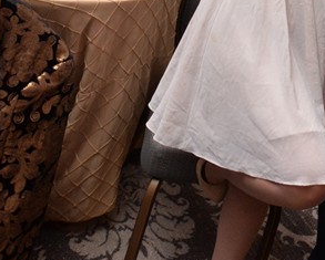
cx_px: 351
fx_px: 616
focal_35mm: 64
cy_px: -98
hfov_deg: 27.3
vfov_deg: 21.2
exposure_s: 1/80
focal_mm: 20
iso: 2000
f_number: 4
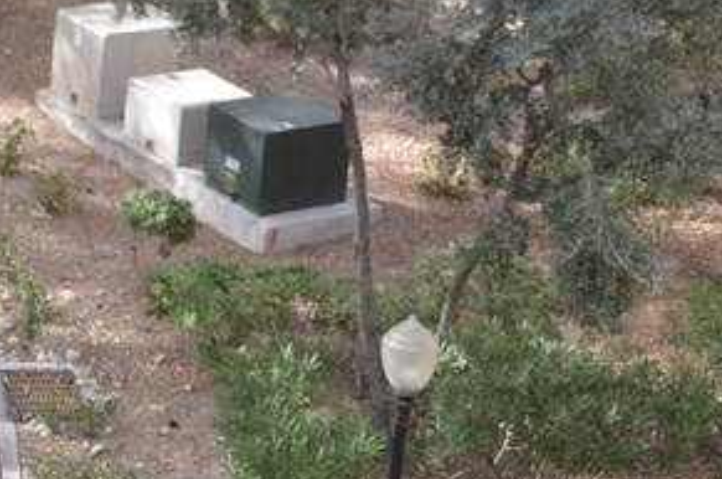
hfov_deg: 17.4
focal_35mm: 112
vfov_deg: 12.0
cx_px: -145
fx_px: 2242
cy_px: -40
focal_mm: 20
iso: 160
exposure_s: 1/125
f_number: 5.6
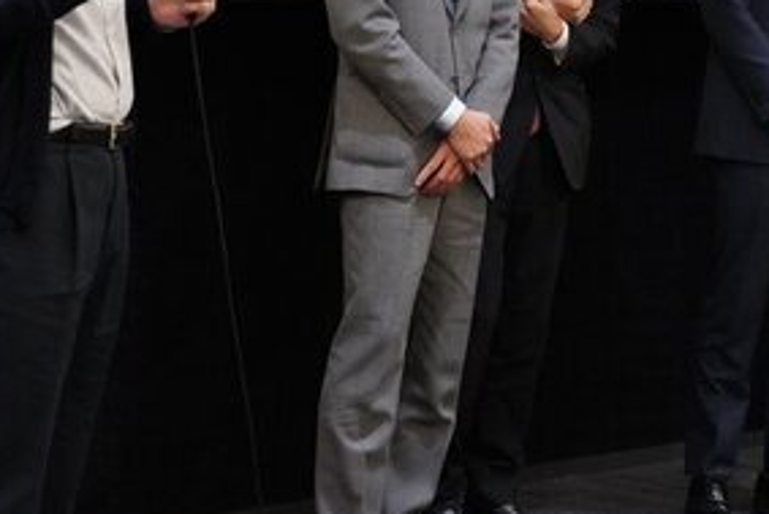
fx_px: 3398
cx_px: 609
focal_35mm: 159
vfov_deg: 8.6
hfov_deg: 12.9
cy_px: 11
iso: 10000
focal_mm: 75
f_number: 6.3
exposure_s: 1/400
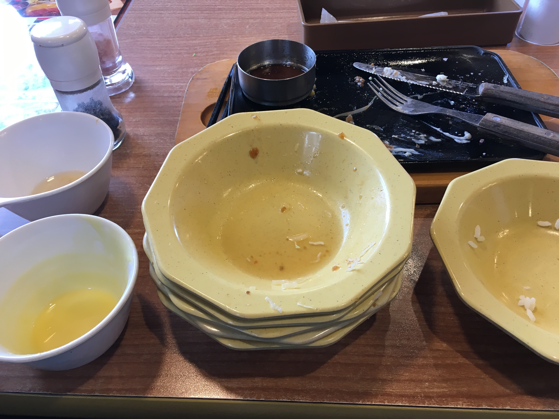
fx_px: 468
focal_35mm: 29
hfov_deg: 61.7
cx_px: 280
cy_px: 210
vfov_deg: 48.2
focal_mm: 4.15
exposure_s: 1/30
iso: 25
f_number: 2.2
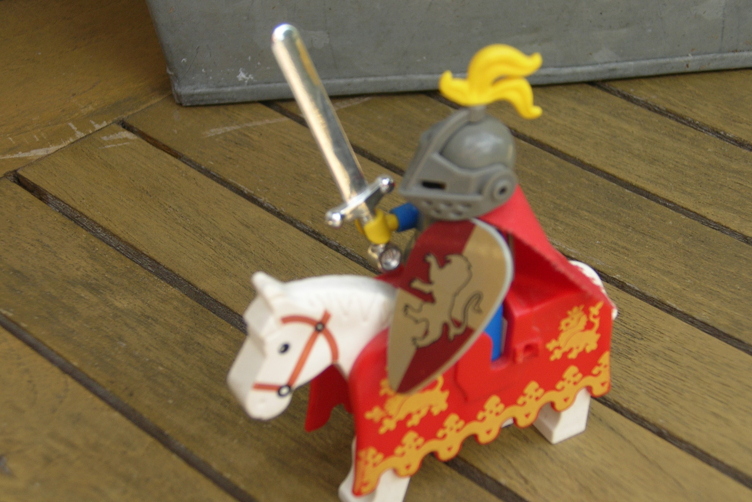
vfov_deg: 20.3
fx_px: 1399
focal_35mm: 67
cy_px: 282
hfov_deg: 30.1
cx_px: 374
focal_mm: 10.6
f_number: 3.2
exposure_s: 1/122
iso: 50
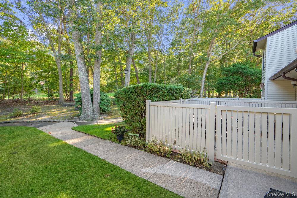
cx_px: 148
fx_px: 132
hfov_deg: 96.7
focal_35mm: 16
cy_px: 99
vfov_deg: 73.8
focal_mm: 16
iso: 400
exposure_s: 1/200
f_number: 5.6
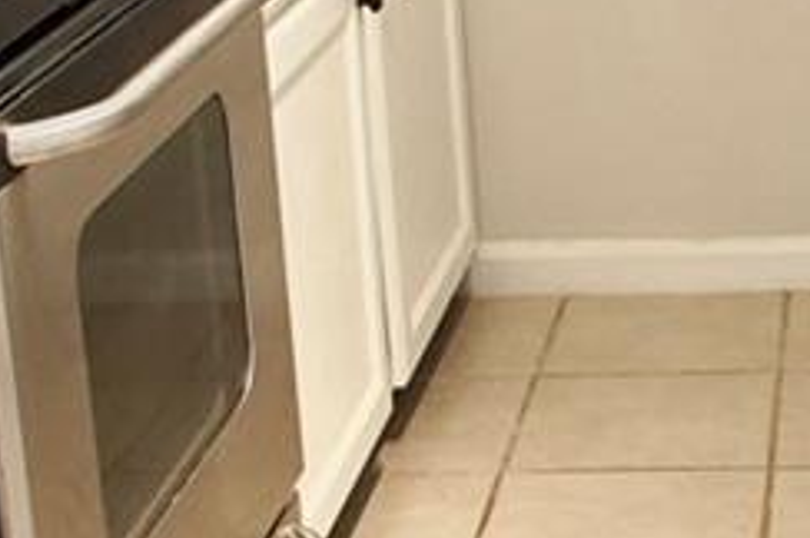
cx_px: 734
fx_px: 2359
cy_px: 80
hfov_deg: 19.1
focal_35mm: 105
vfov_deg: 12.9
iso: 2500
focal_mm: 16.9
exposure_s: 1/60
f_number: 5
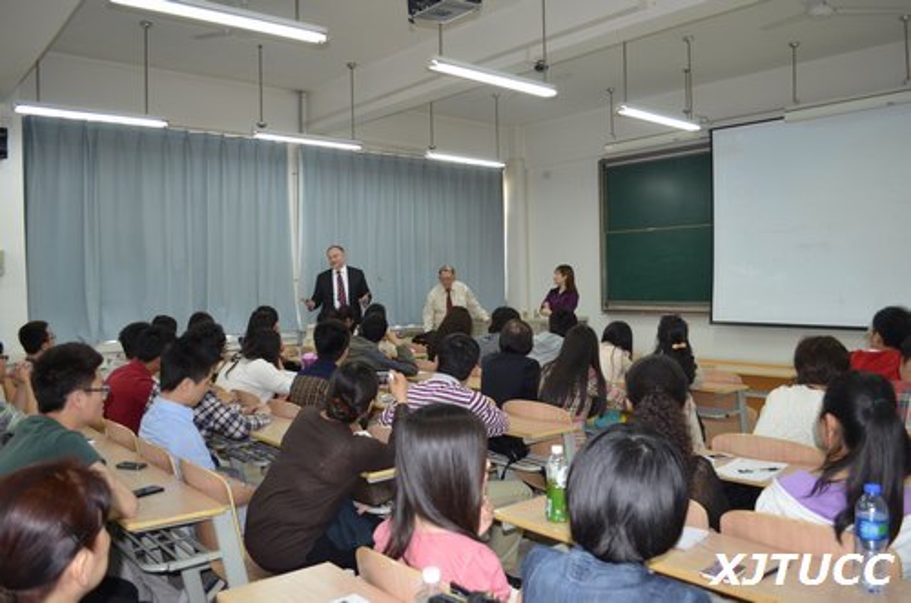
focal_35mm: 27
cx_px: 456
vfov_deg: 47.7
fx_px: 682
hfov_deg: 67.5
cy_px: 302
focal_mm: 18
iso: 720
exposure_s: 1/60
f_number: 3.5
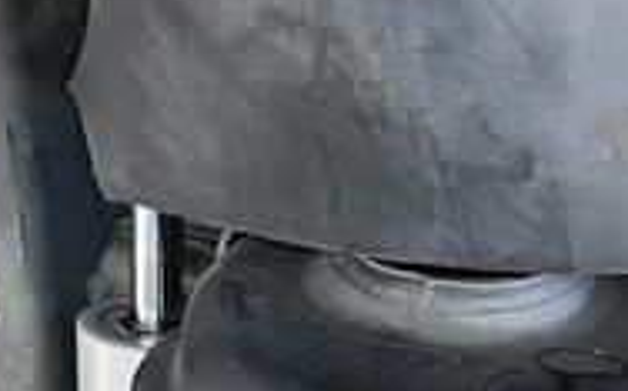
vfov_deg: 13.0
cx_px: 274
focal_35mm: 94
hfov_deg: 22.1
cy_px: 615
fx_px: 1607
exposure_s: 1/40
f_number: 1.5
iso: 400
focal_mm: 5.7
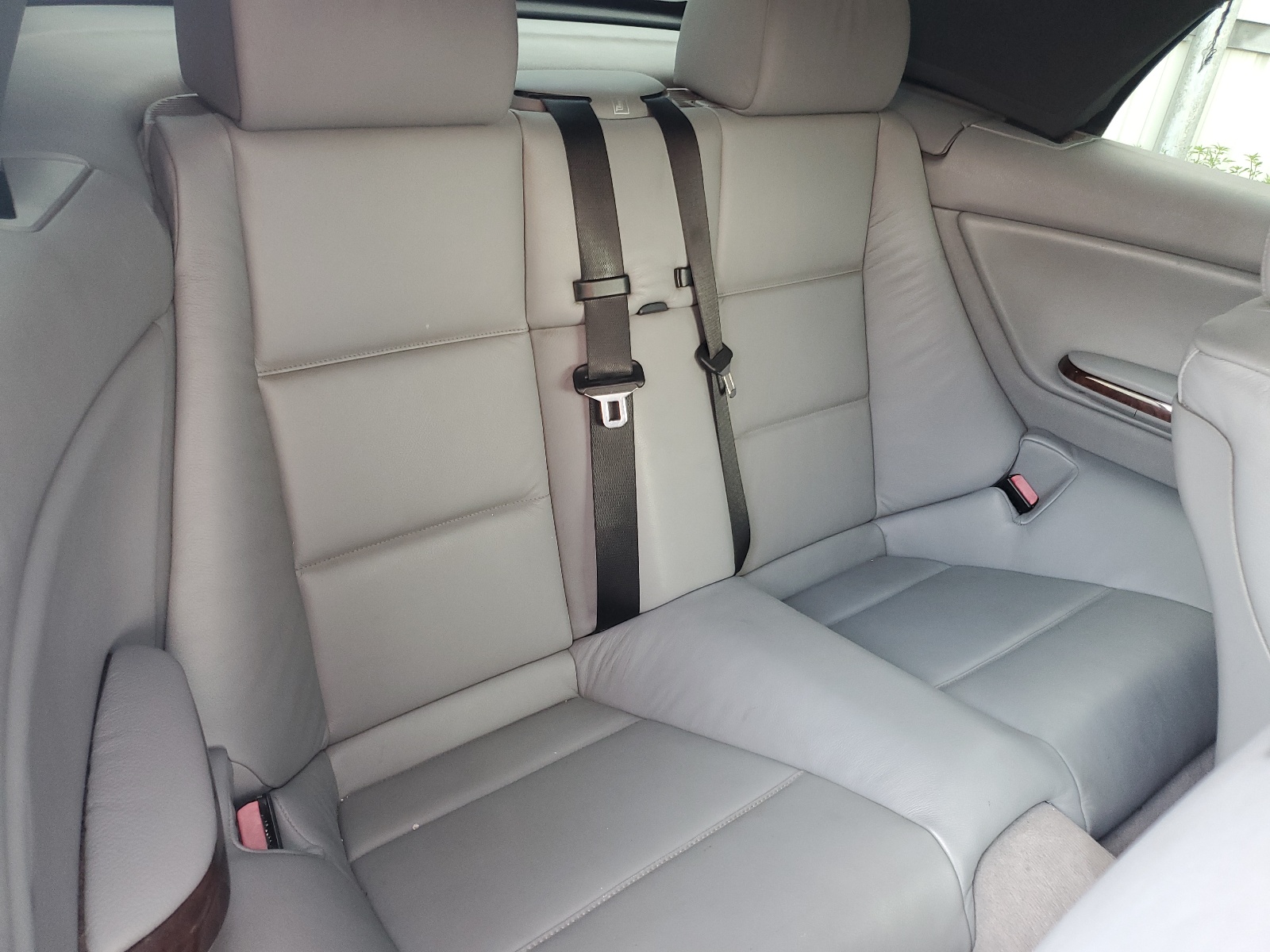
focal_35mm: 26
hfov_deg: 67.3
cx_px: 635
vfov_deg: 53.1
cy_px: 476
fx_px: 954
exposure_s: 1/60.2
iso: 97
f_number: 1.5
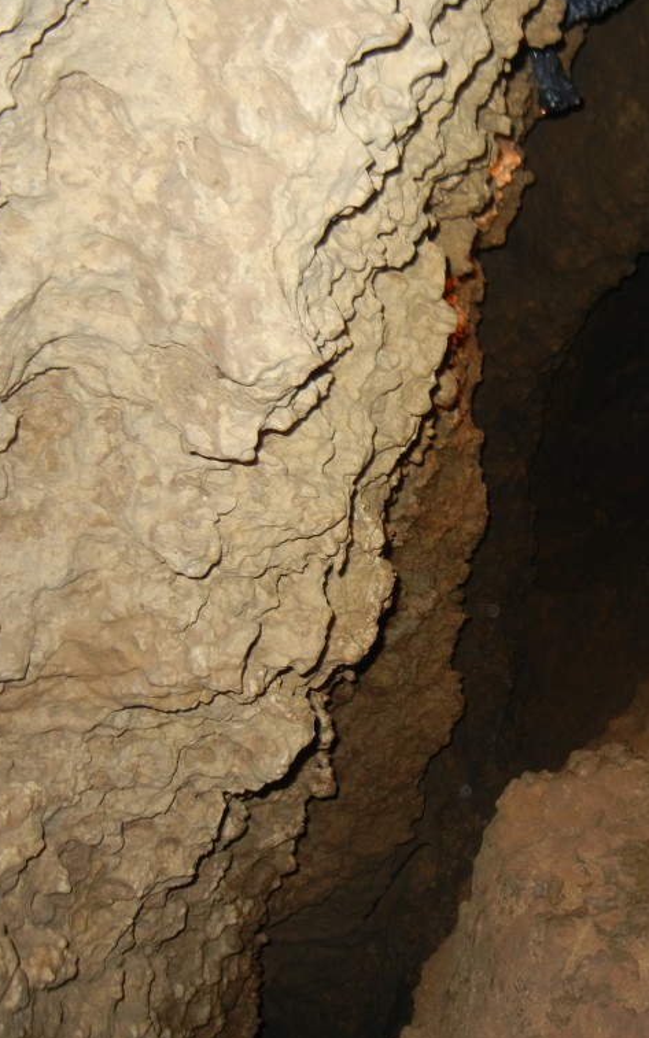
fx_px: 1217
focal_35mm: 43
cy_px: 520
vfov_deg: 46.2
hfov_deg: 27.7
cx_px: 682
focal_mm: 5.4
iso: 200
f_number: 3.5
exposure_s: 1/30
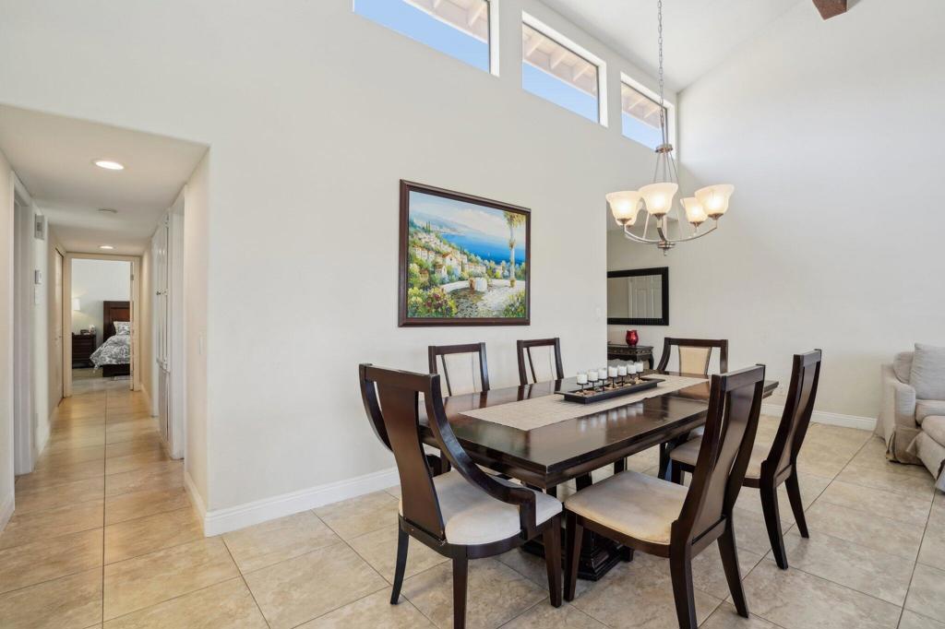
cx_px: 472
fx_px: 420
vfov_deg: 73.7
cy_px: 314
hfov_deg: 96.8
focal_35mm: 16
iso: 320
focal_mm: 16
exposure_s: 1/30
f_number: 8
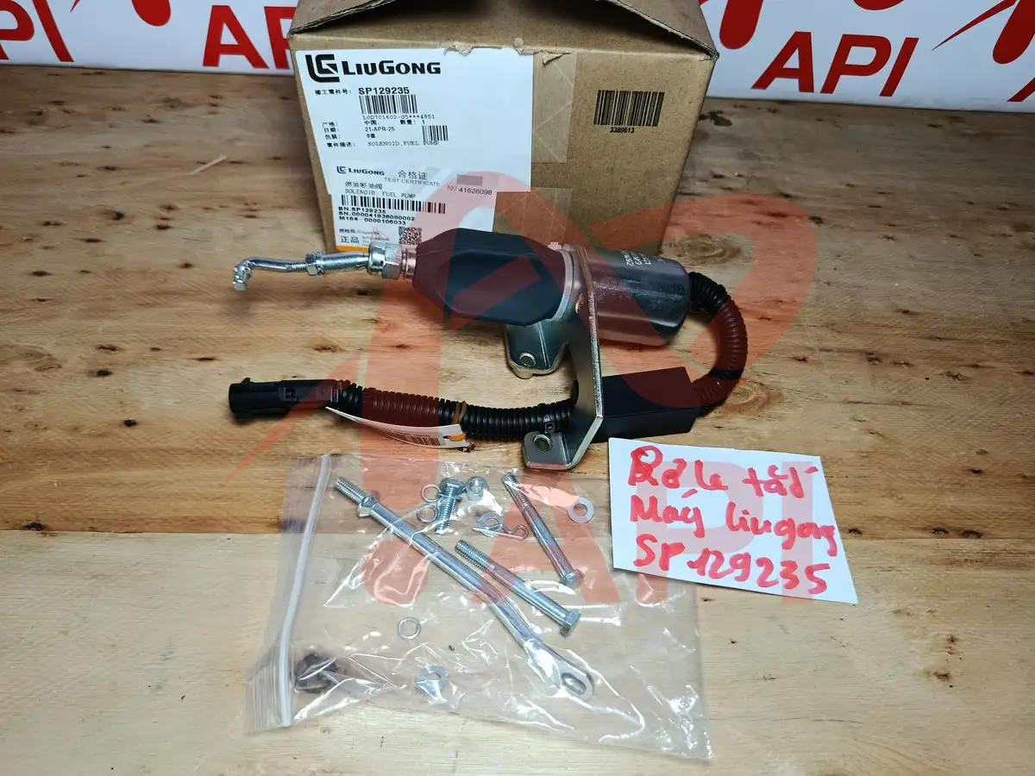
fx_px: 718
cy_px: 388
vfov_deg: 56.8
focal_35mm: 24
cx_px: 518
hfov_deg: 71.6
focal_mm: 5.24
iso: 115
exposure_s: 1/100
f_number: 1.7
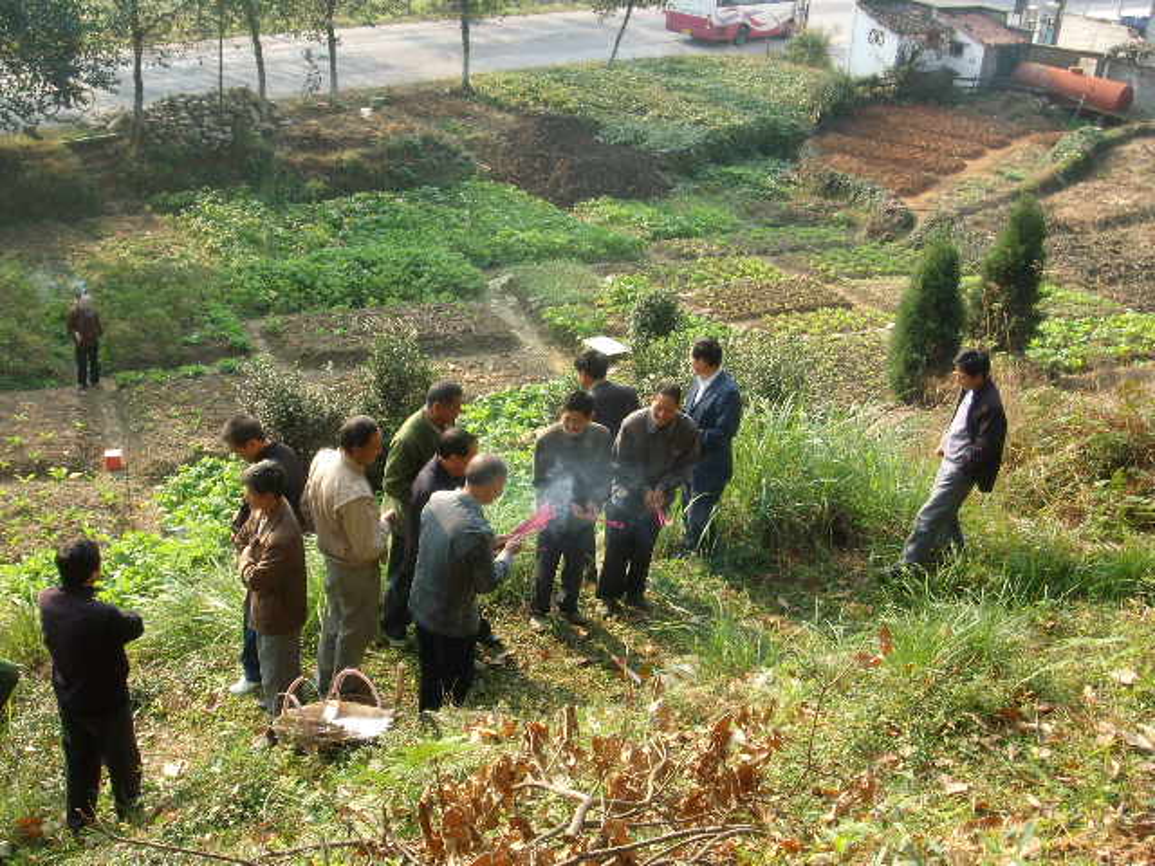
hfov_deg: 49.0
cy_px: 433
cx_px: 578
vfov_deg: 37.7
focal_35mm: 38
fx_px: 1268
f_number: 5.7
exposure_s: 1/76.9
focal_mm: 6.4
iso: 64
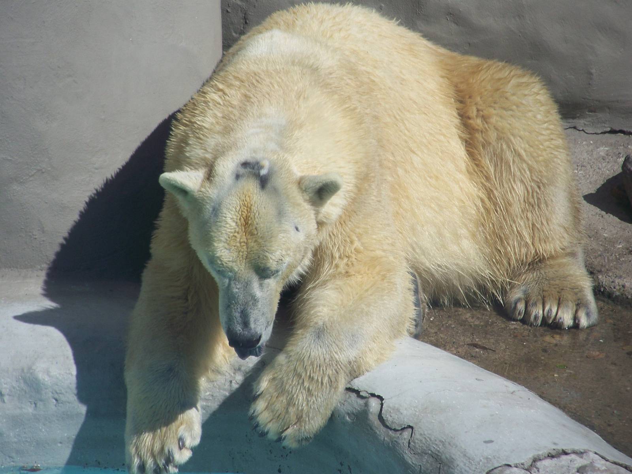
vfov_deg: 3.4
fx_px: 7887
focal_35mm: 432
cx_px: 316
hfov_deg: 4.6
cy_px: 237
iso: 64
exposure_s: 1/500
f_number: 4.8
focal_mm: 70.2
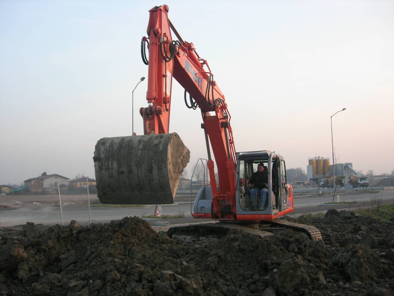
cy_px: 148
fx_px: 433
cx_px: 197
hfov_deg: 49.0
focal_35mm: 38
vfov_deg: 37.7
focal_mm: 7.8
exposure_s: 1/270
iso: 100
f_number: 2.8
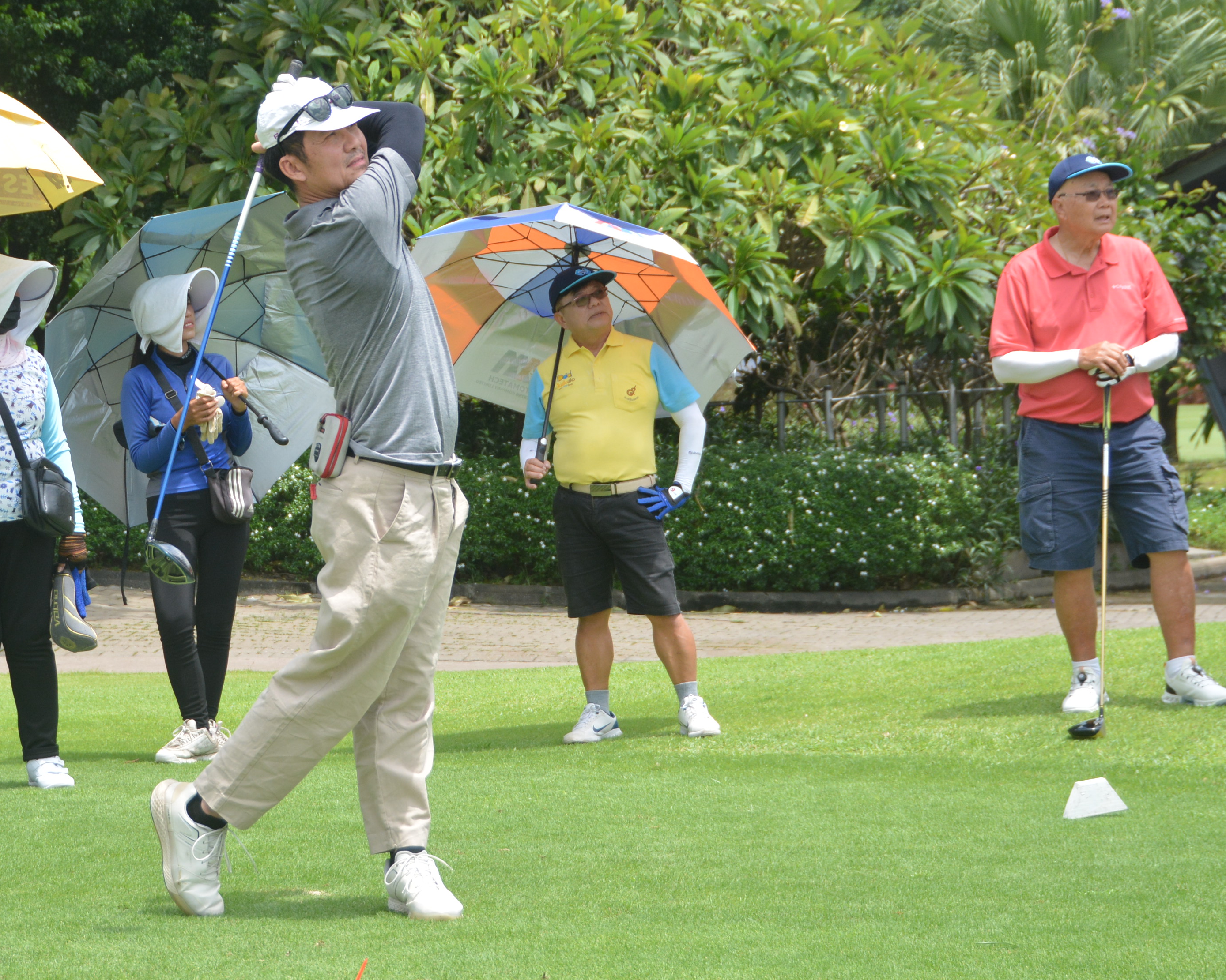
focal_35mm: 114
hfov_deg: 16.8
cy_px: 389
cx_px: 386
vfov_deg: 13.5
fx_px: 4136
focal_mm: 50
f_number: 5.6
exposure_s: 1/1000
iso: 400
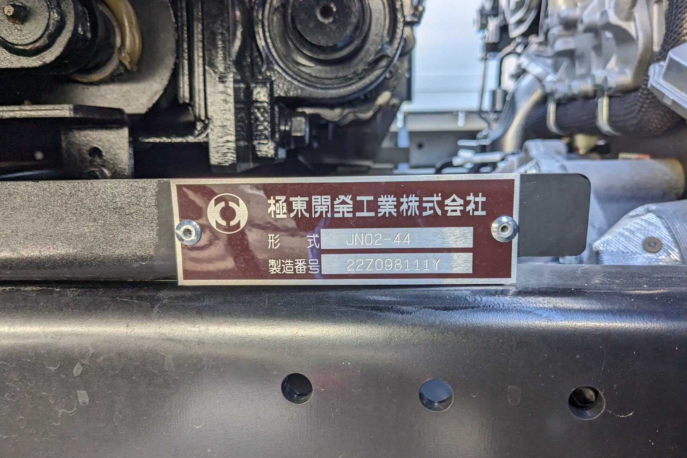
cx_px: 349
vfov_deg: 45.0
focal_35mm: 29
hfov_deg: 63.7
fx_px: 553
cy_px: 227
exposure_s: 1/150
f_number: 1.73
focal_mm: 4.38
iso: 43
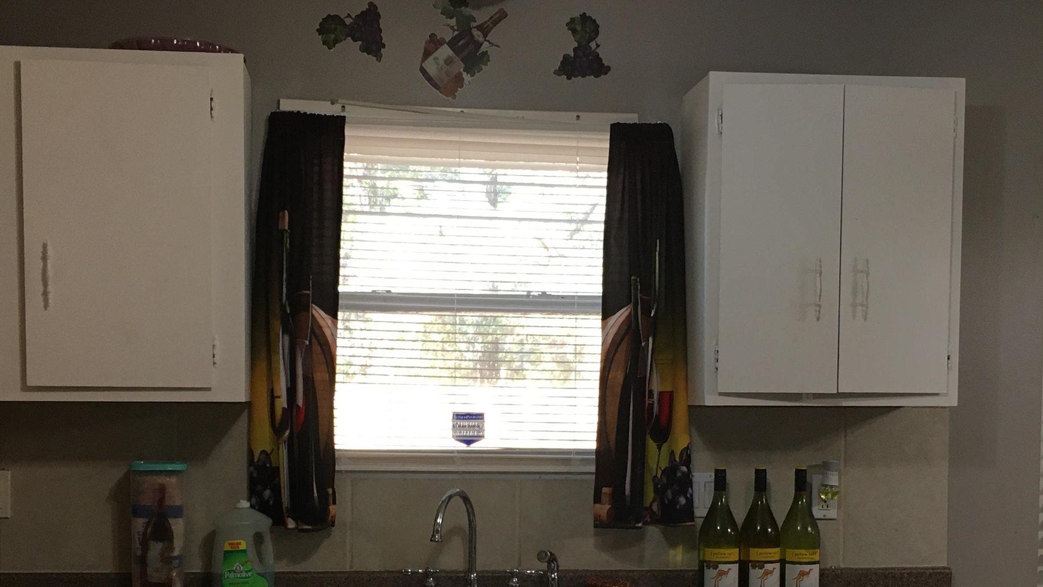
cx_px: 551
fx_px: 1466
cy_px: 481
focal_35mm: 53
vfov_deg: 22.3
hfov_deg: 39.2
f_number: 2.2
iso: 40
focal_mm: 4.15
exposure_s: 1/30
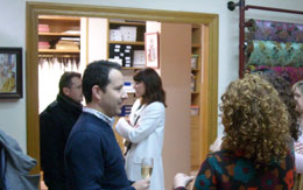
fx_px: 471
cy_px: 100
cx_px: 184
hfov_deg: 35.5
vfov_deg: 22.8
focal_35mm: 57
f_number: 2.8
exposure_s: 1/30
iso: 400
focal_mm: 5.7
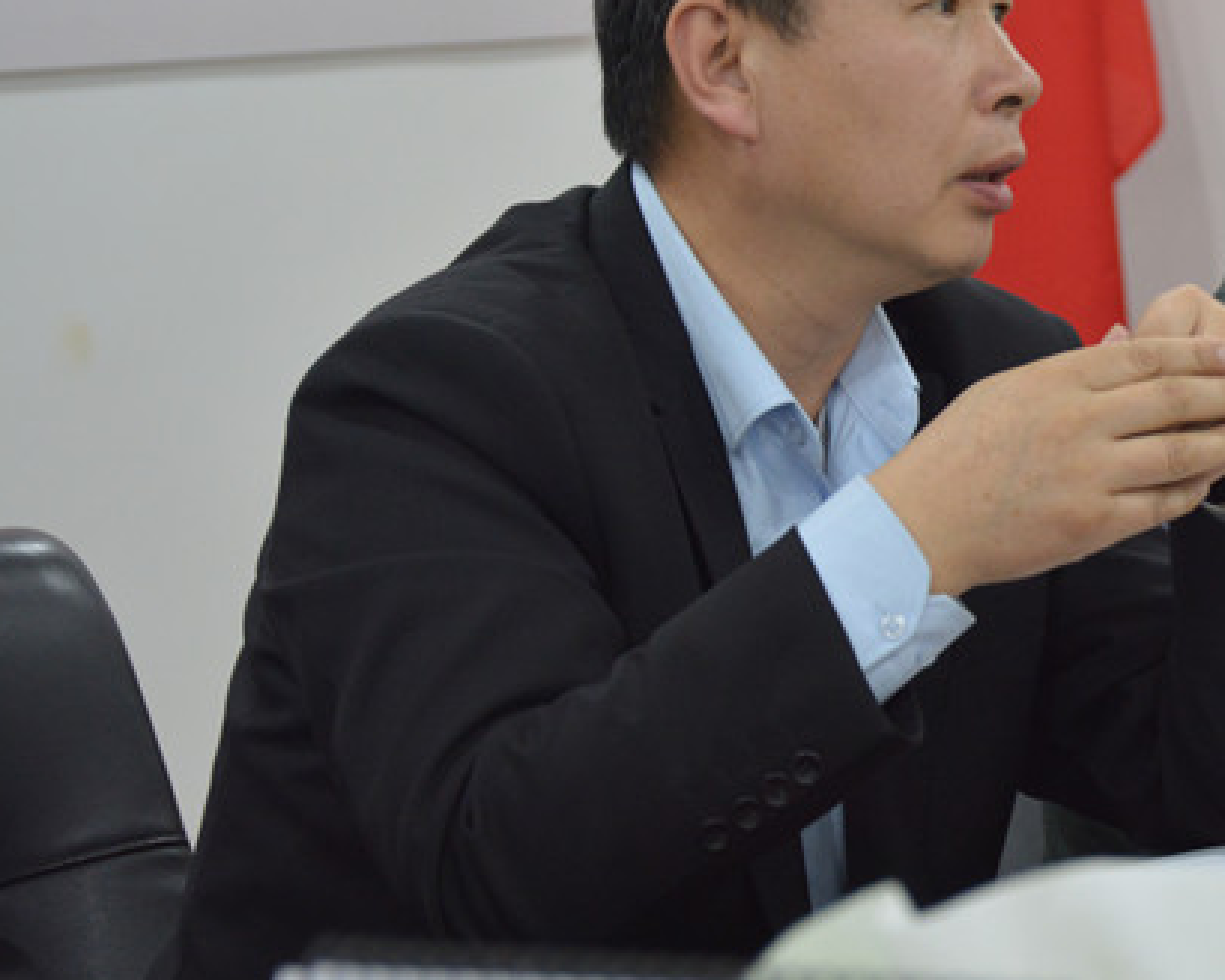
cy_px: 239
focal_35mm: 181
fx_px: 6562
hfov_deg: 10.6
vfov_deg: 8.5
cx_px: 1261
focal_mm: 62
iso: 800
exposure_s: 1/30
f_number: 5.3
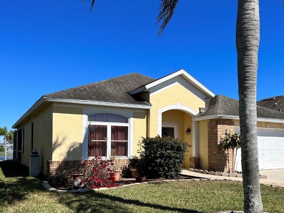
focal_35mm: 33
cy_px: 134
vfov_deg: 42.6
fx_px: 271
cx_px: 154
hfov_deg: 55.3
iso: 50
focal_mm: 5.7
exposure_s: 1/5587
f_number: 1.5
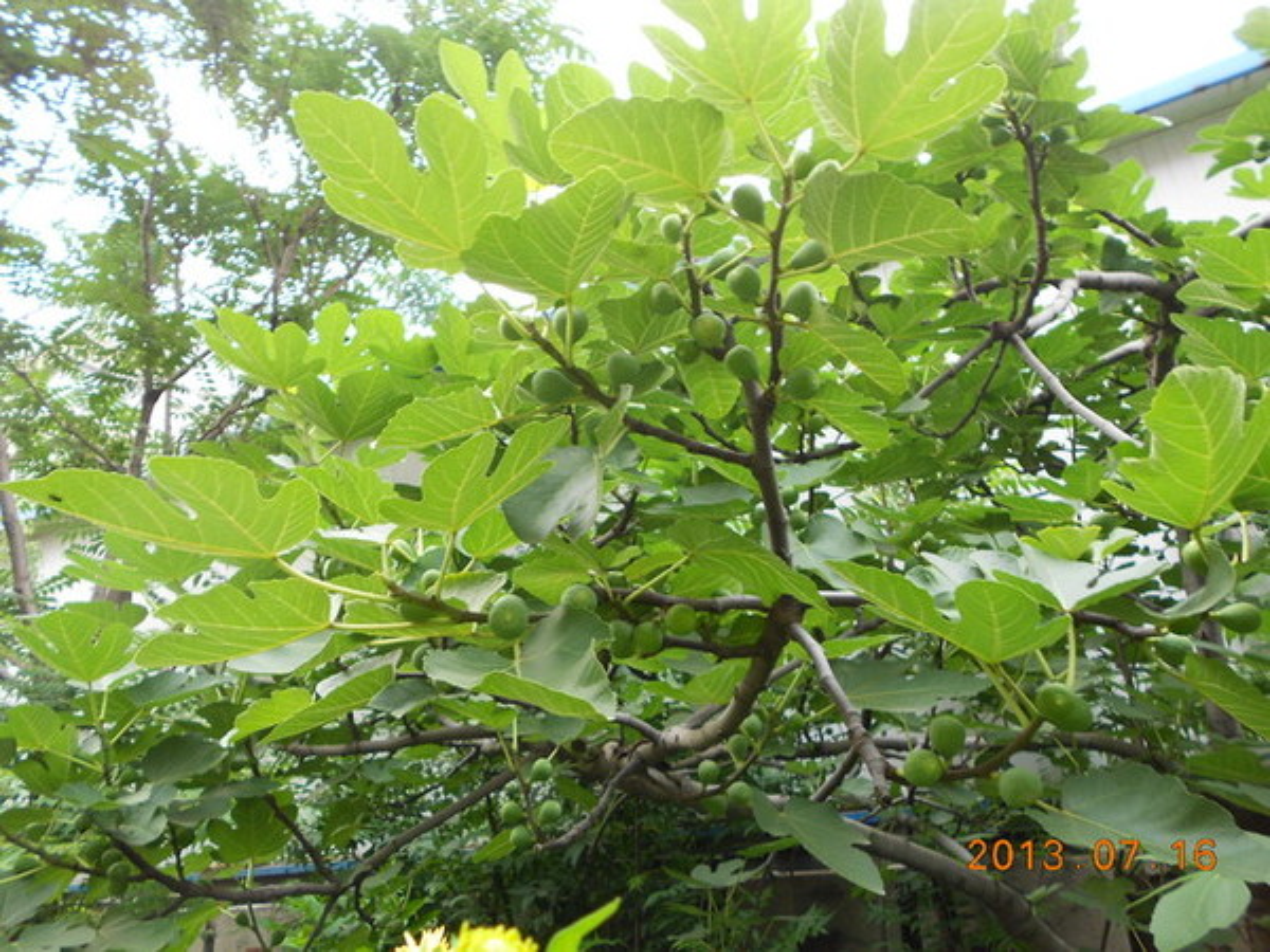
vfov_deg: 53.1
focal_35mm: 26
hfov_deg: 67.3
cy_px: 476
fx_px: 954
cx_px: 635
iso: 100
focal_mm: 4.6
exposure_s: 1/50
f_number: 3.2
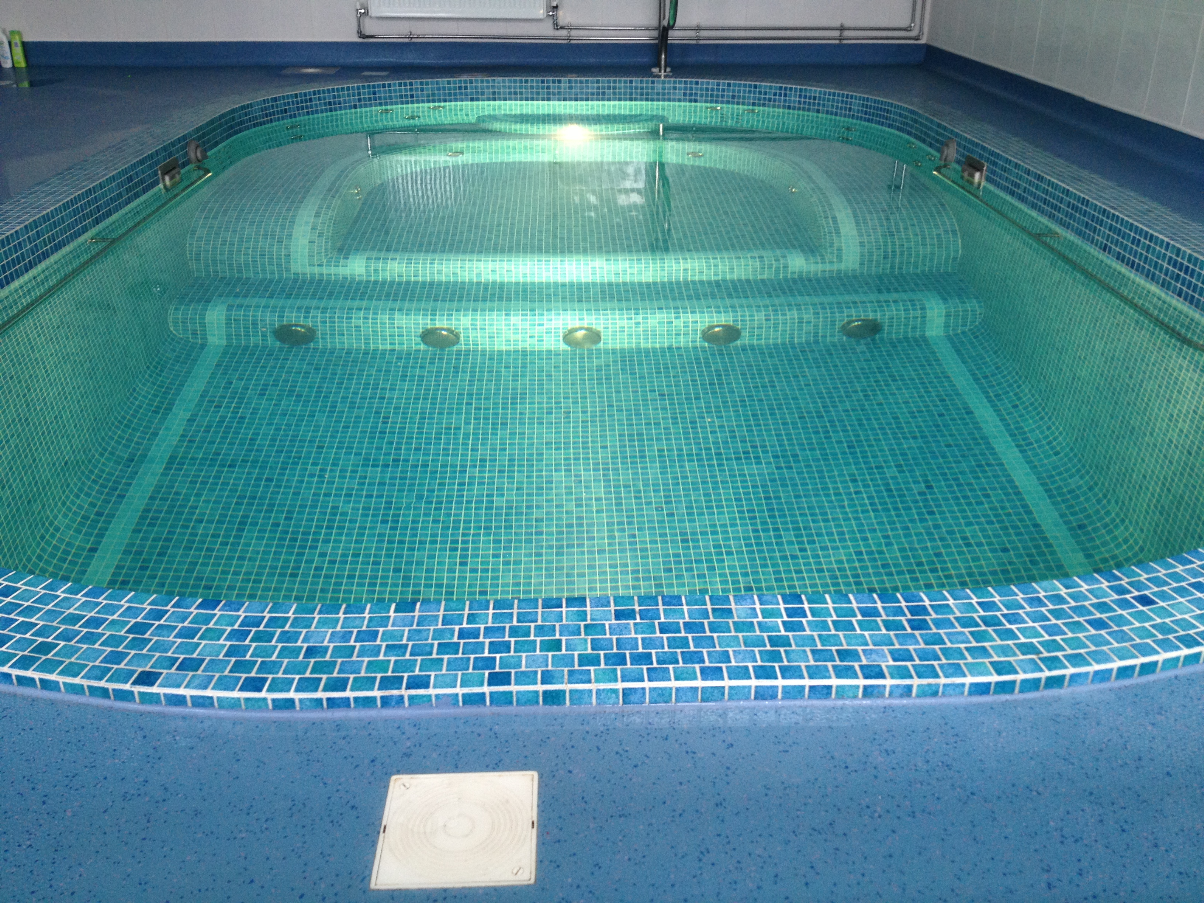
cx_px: 602
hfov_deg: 52.6
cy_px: 452
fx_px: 1217
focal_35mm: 35
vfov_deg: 40.7
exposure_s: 1/20
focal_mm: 4.28
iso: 100
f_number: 2.4
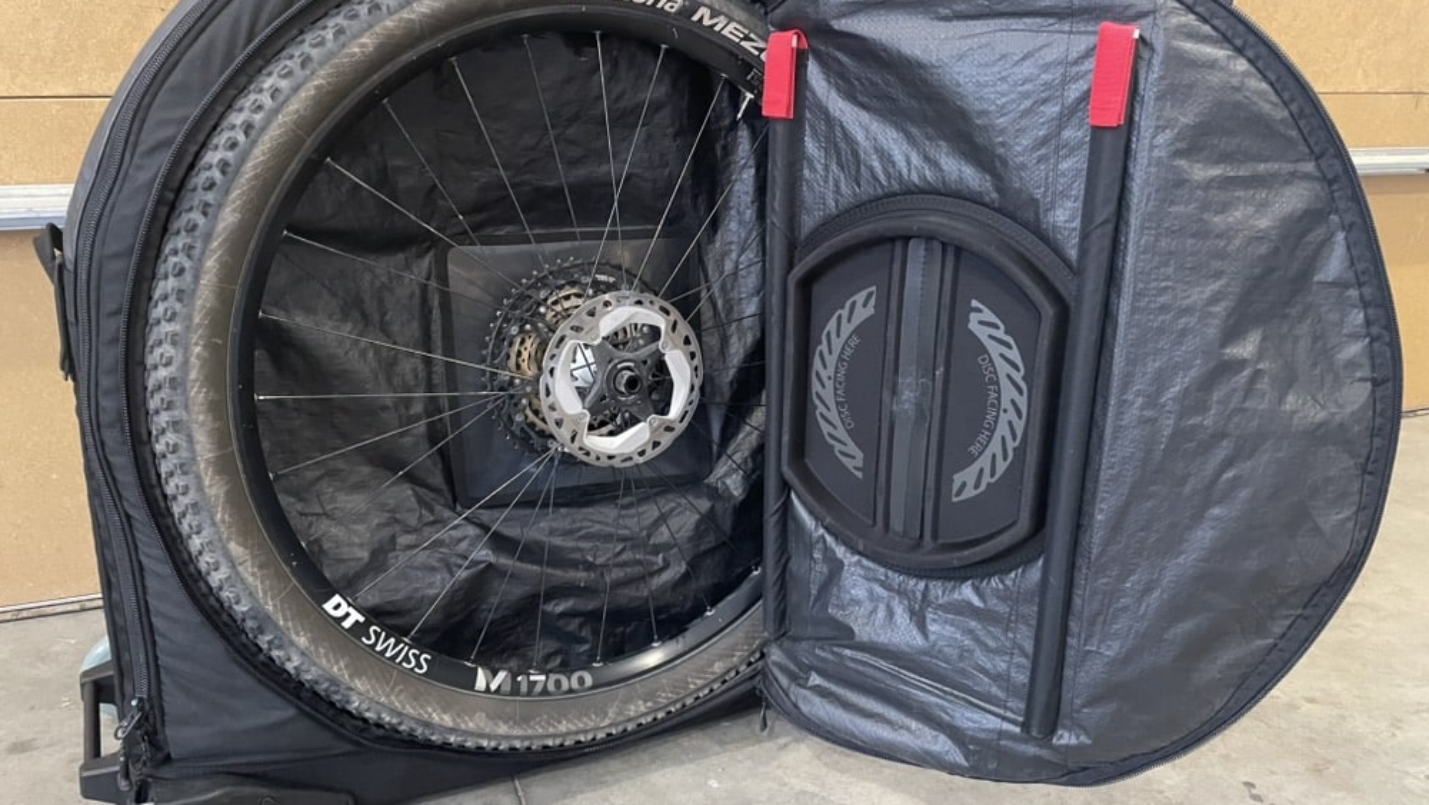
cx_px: 703
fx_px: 1099
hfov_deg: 66.1
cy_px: 416
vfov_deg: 40.2
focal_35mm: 29
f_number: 1.6
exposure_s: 1/30
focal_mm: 4.2
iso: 640
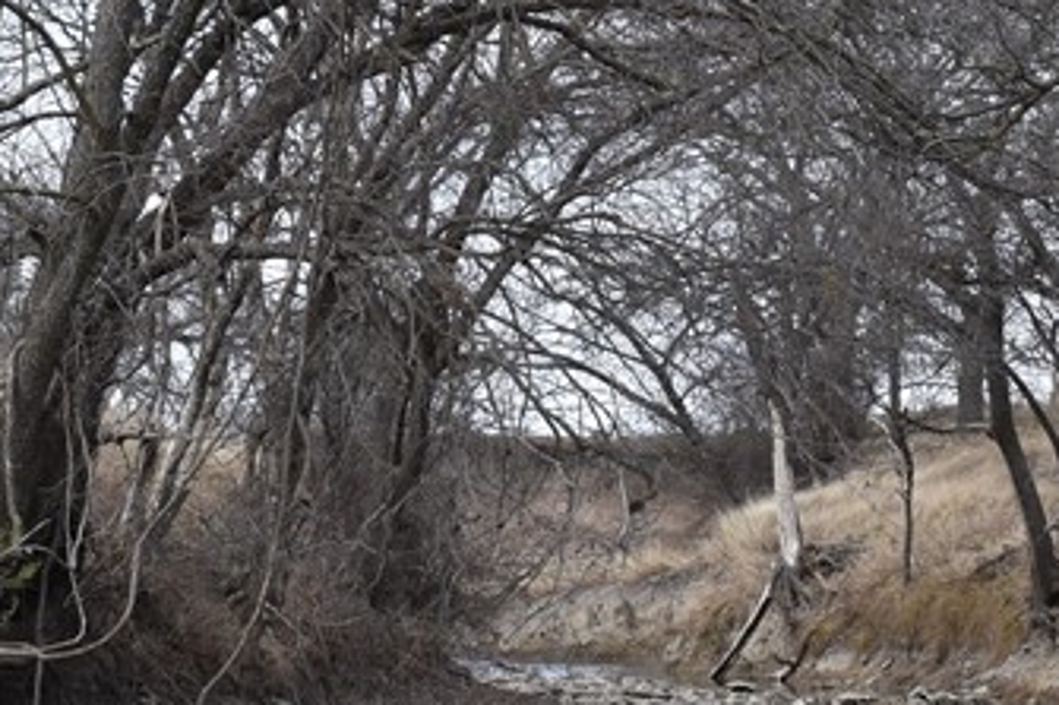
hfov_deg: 11.1
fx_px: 5439
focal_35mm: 185
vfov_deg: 7.4
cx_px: 667
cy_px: -51
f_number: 8
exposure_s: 1/250
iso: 180
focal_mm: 38
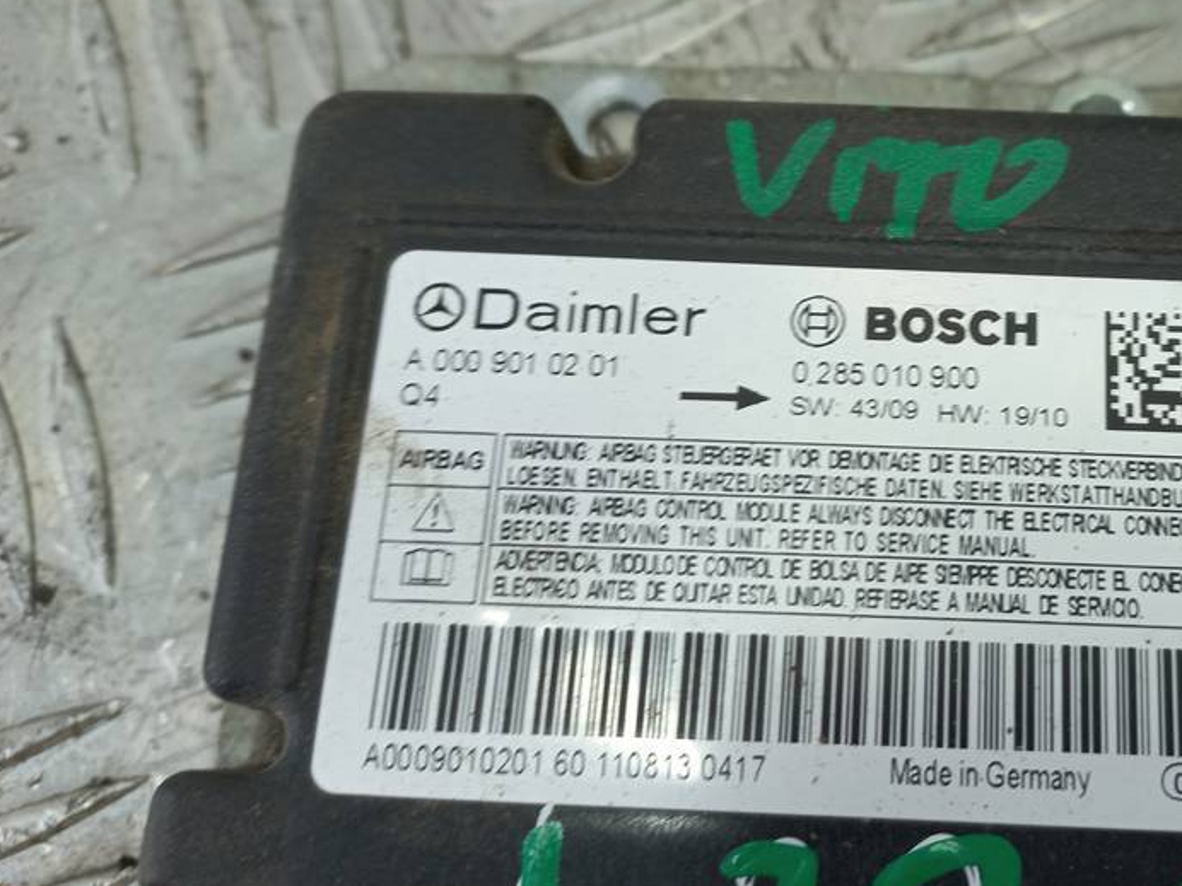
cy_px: 391
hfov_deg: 48.5
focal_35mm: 37
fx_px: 1263
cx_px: 863
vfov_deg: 38.6
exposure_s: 1/50
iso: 64
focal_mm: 4.6
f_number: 1.8
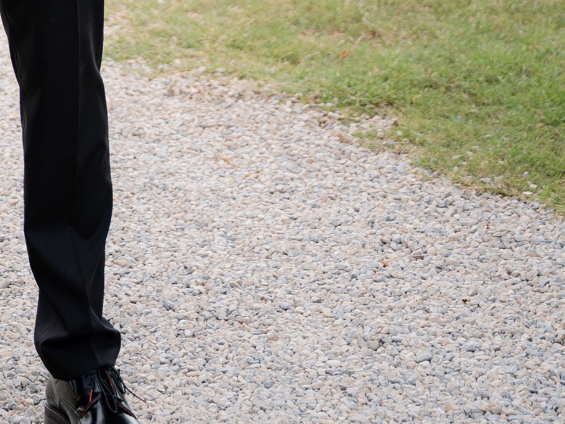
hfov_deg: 9.9
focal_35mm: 199
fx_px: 3248
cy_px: -542
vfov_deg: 7.1
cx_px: -28
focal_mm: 49
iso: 80
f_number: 2.8
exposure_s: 1/500
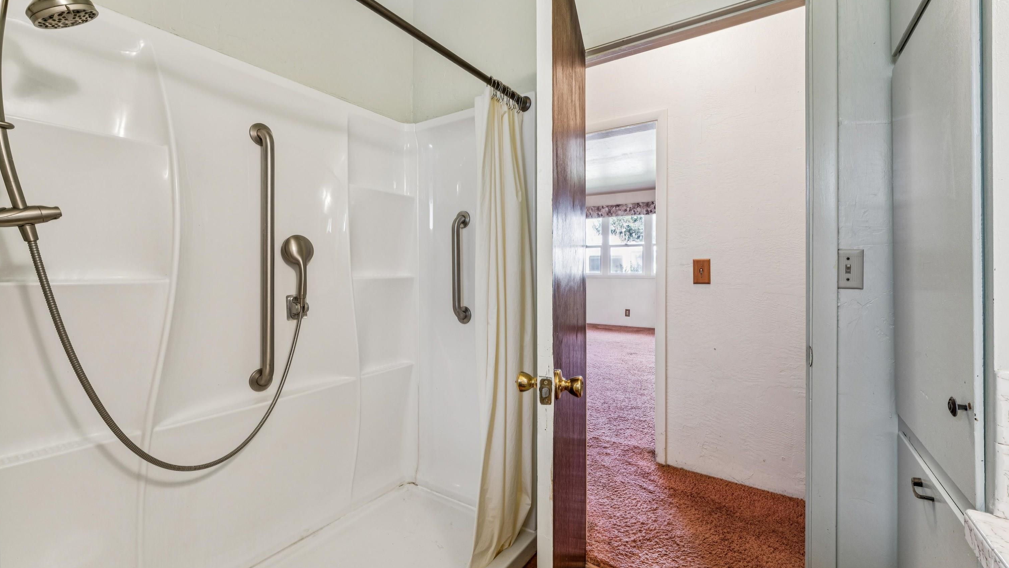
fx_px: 424
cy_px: 271
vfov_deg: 67.5
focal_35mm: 16
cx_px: 502
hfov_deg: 99.9
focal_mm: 14.8
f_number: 13
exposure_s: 1/3.33
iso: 400
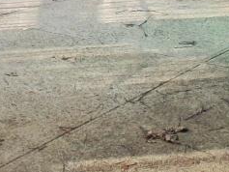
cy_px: -120
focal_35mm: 101
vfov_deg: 13.4
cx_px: 95
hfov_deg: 19.4
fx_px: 668
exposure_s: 1/378
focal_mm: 1.8
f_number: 2.2
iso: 50
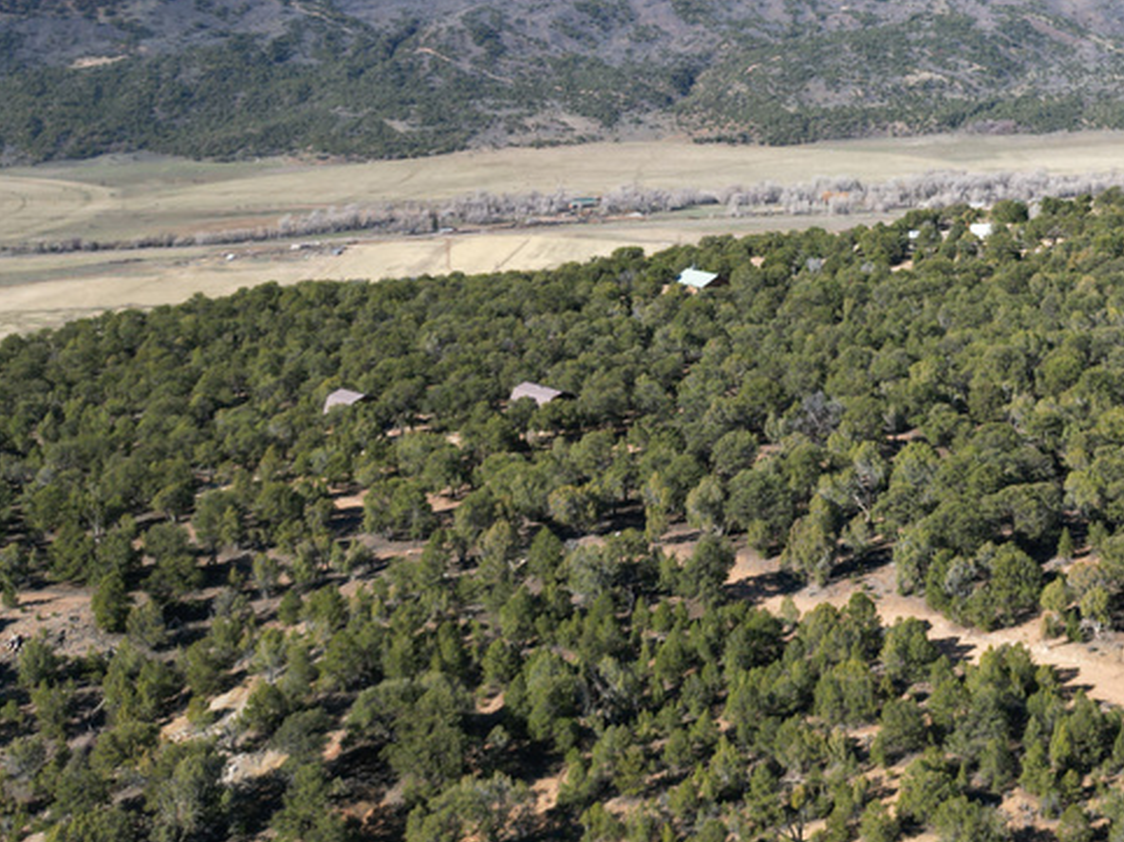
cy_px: 42
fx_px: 1655
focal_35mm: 51
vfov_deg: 27.2
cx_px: 1035
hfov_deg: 35.1
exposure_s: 1/2000
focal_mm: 6.72
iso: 120
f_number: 1.7
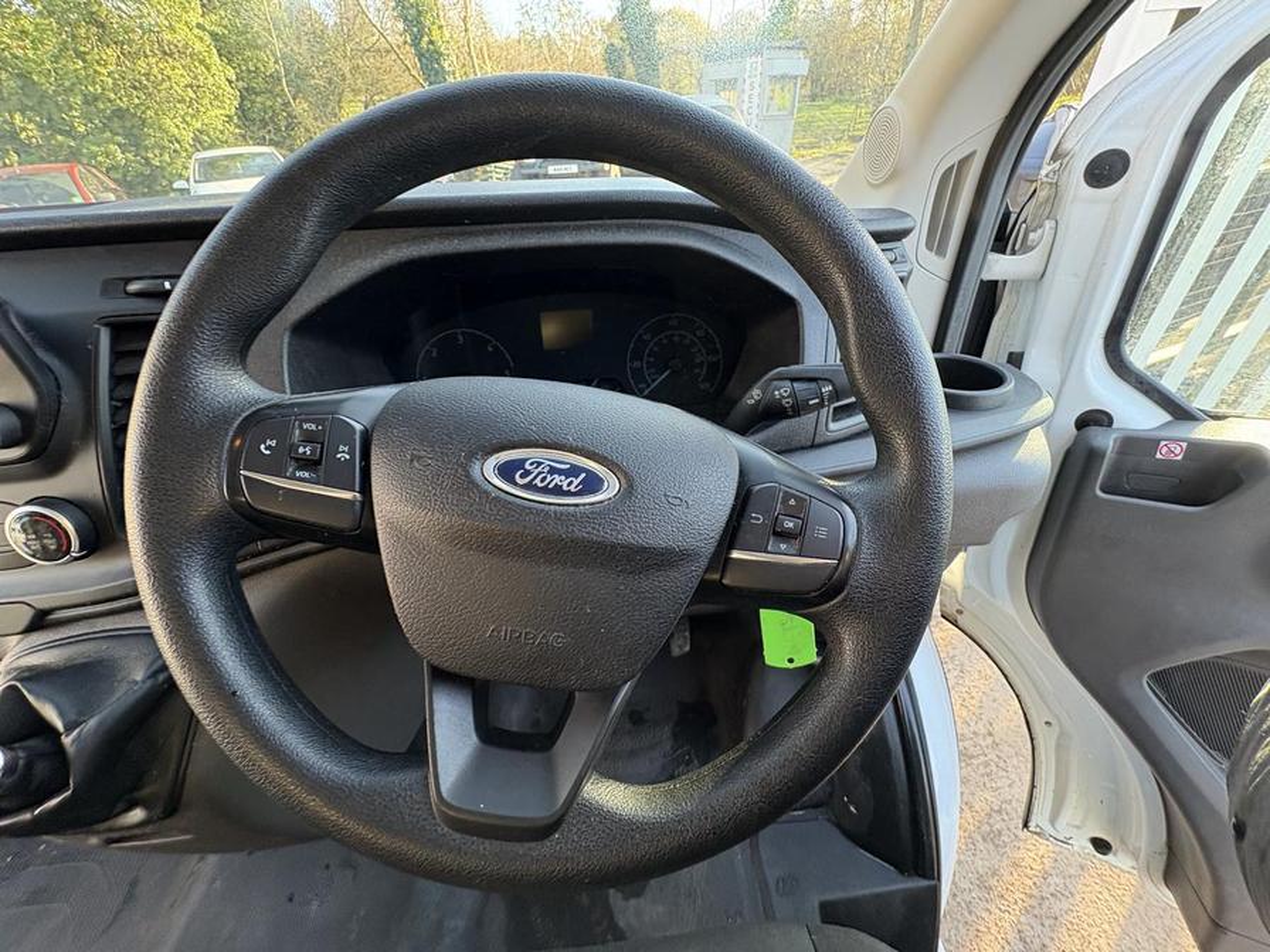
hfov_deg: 102.1
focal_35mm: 14
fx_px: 514
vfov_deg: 85.7
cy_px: 476
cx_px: 635
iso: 200
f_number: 2.2
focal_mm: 2.22
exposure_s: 1/76
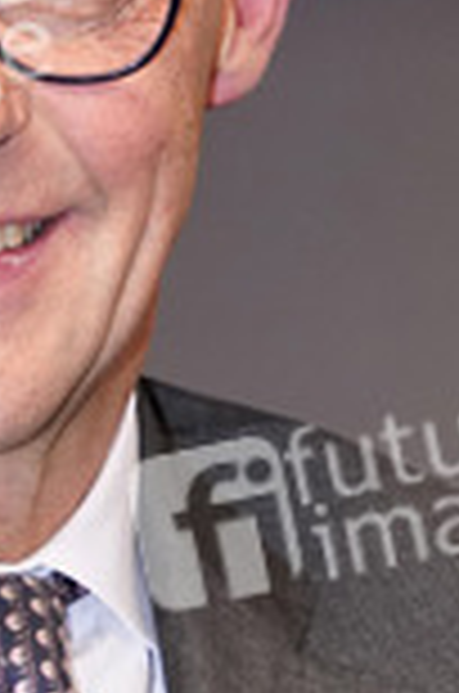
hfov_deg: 6.1
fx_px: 4303
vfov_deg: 9.2
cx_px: -50
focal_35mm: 224
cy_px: 279
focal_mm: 86
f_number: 5.6
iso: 2000
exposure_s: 1/125
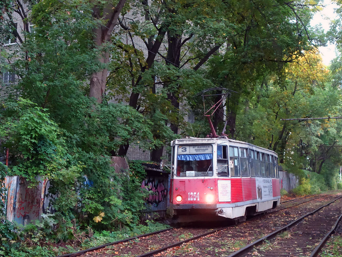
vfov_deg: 27.5
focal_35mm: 53
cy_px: 128
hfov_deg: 36.1
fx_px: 524
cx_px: 193
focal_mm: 17.8
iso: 2500
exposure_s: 1/500
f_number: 3.2
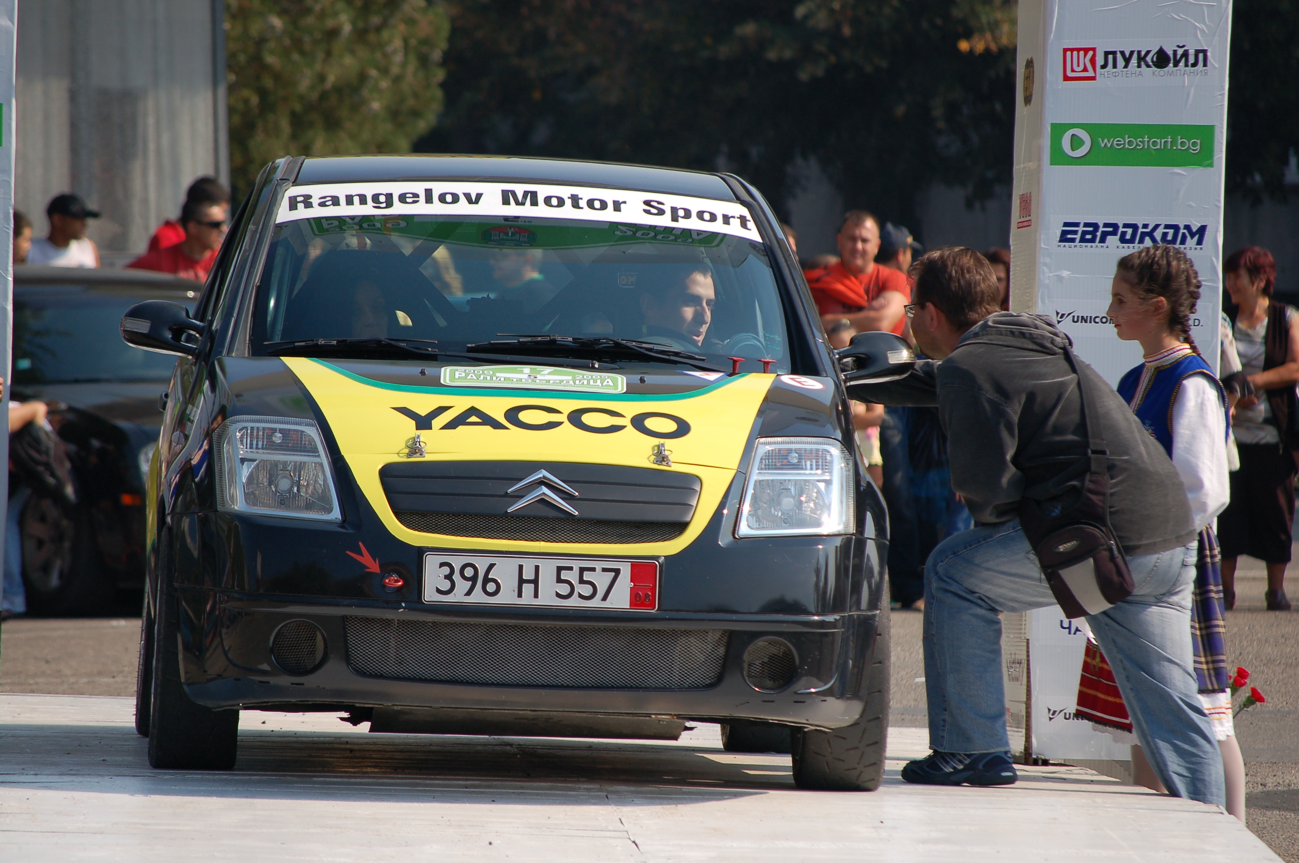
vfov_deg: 4.6
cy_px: 432
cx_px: 650
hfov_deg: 6.9
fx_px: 10815
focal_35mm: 300
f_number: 6.3
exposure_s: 1/640
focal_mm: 200
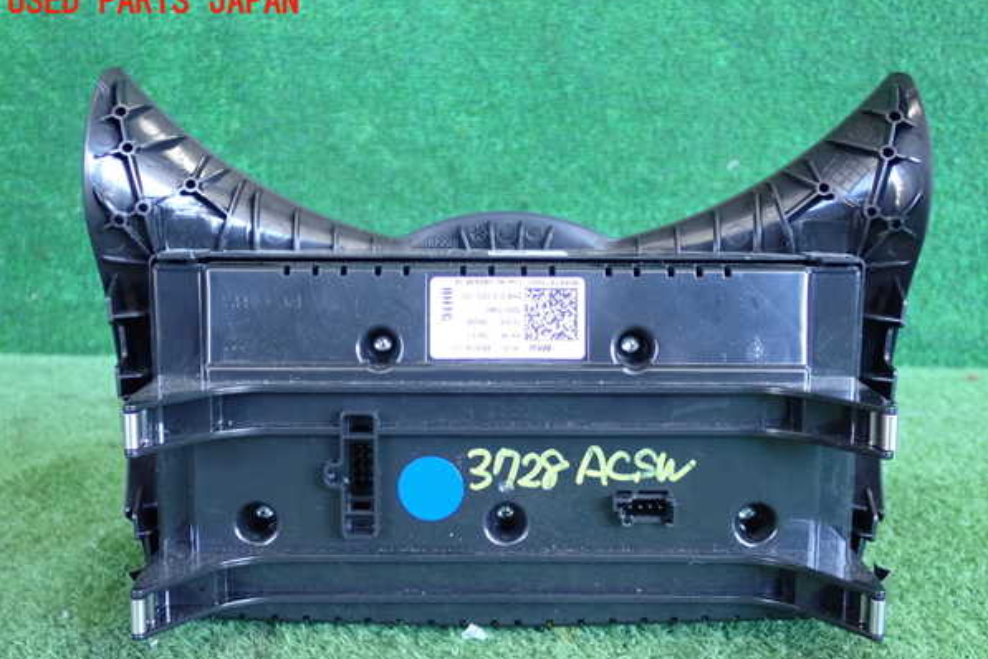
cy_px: 354
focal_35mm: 46
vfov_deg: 29.2
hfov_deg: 42.7
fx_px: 1262
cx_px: 495
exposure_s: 1/125
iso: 1250
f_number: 2.9
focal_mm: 7.84
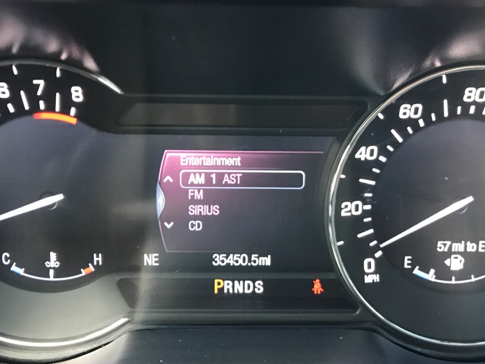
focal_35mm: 34
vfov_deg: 41.8
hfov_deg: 53.9
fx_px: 476
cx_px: 260
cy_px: 172
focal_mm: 3.99
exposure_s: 1/17
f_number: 1.8
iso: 100
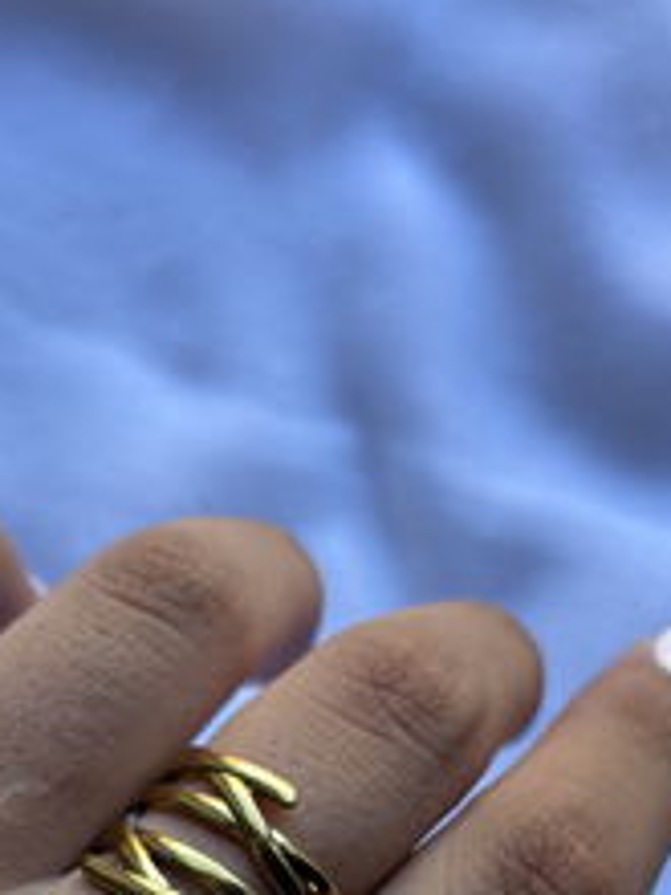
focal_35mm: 63
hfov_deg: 23.2
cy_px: 938
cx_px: 211
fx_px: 1628
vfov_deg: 28.4
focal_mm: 5.96
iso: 32
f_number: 1.6
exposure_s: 1/157
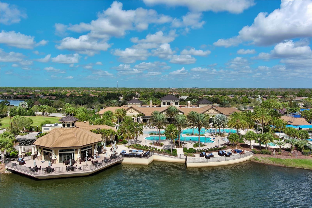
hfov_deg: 63.7
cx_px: 156
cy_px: 104
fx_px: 251
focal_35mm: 29
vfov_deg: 44.9
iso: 100
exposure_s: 1/320
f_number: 9
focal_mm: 10.57
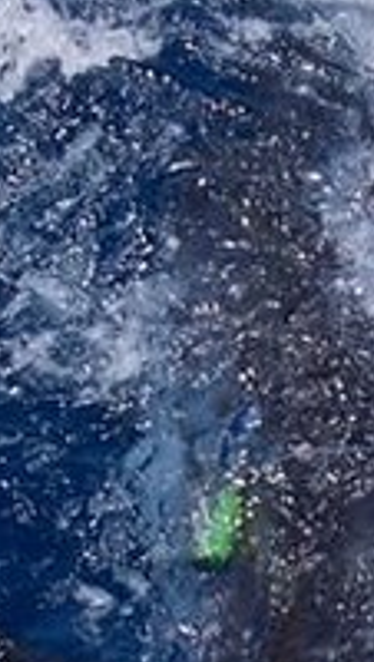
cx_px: 417
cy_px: 695
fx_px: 4937
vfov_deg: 7.6
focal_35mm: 281
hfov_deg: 4.3
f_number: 4.8
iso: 80
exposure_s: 1/640
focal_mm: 11.6
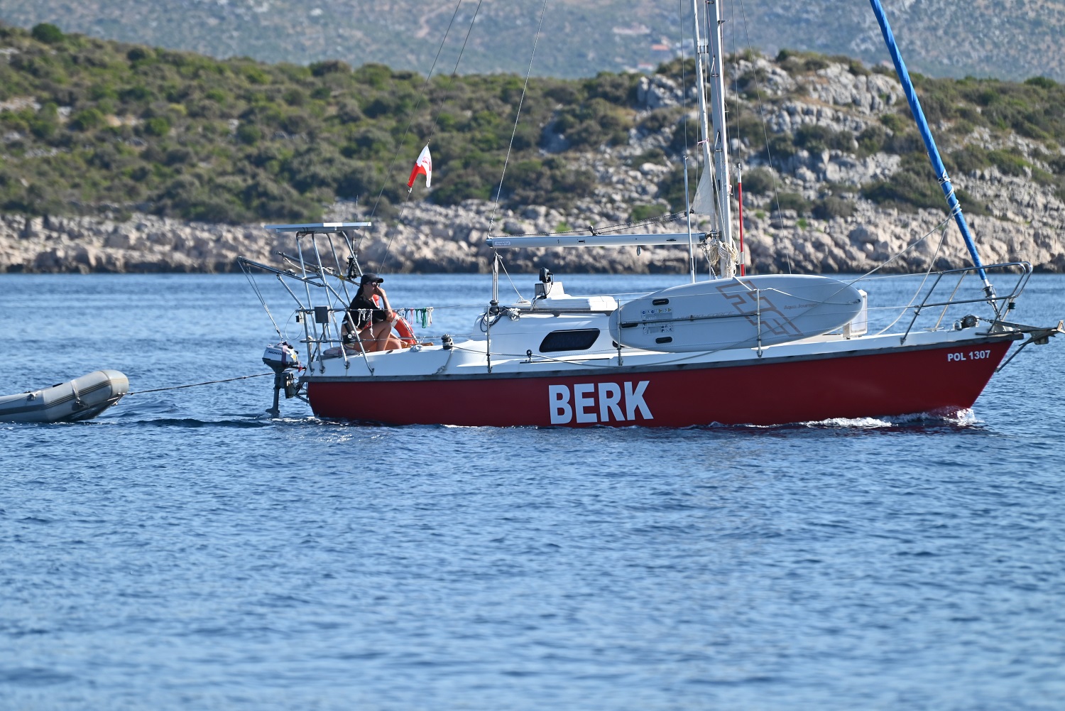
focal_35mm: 300
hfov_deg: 6.9
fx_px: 8877
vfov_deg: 4.6
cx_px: 532
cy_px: 356
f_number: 5.6
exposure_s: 1/1250
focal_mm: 300
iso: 250
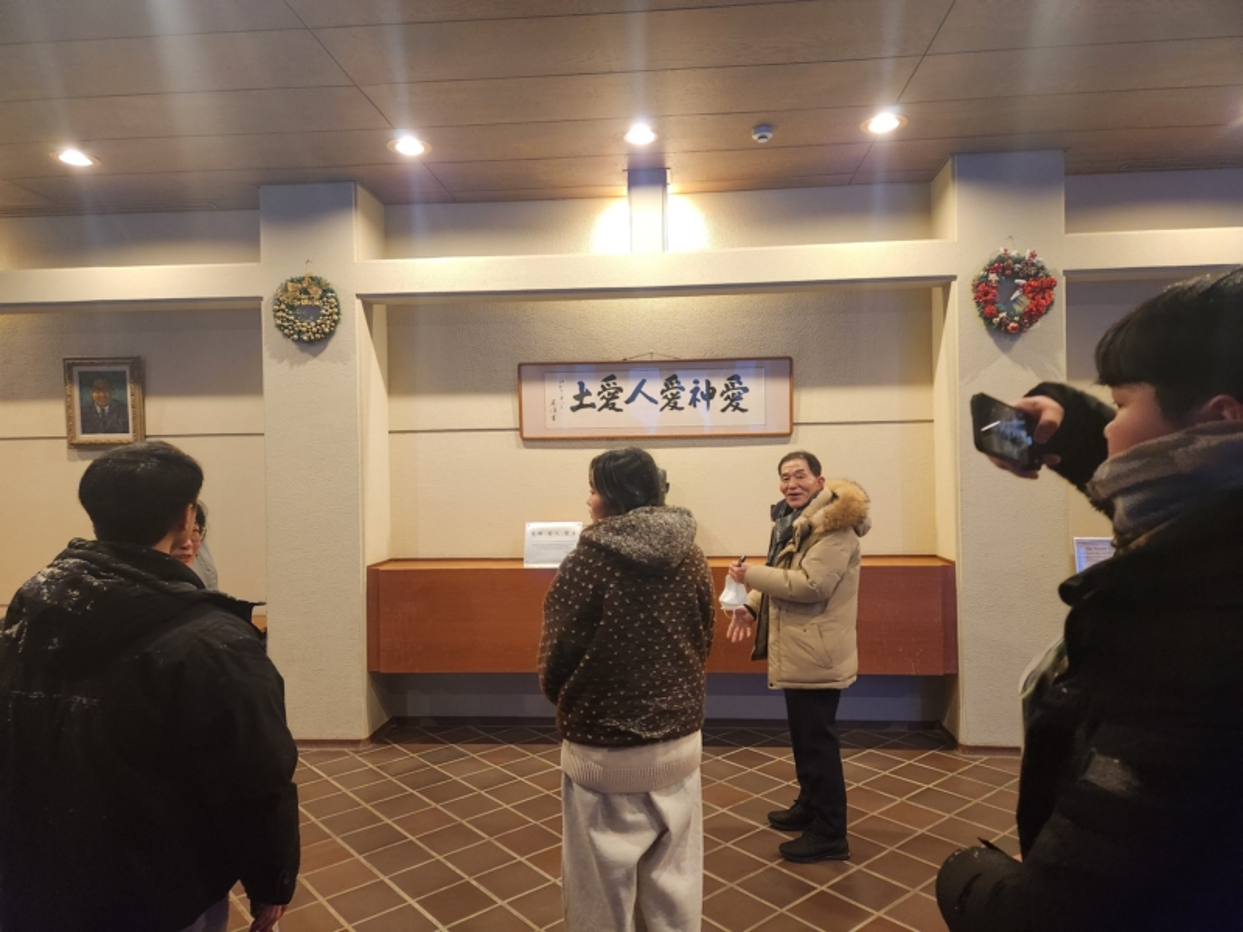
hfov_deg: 73.9
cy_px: 466
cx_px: 622
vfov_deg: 58.9
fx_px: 826
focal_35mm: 23
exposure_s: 1/100
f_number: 1.8
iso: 640
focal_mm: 5.4
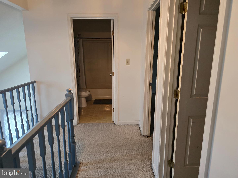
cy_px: 89
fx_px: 158
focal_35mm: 23
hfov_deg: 73.9
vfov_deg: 58.9
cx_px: 119
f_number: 1.7
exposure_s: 1/120
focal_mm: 6.3
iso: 640
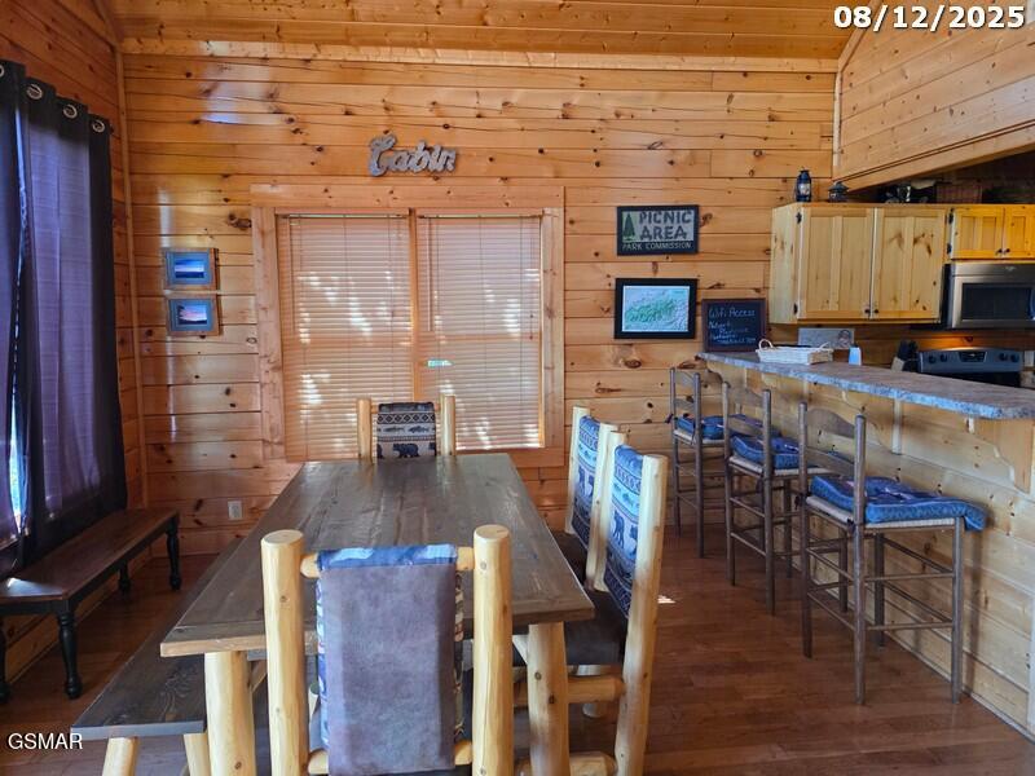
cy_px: 388
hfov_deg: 73.9
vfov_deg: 58.9
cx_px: 518
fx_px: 688
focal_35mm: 23
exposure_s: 1/120
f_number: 1.7
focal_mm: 6.3
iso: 320
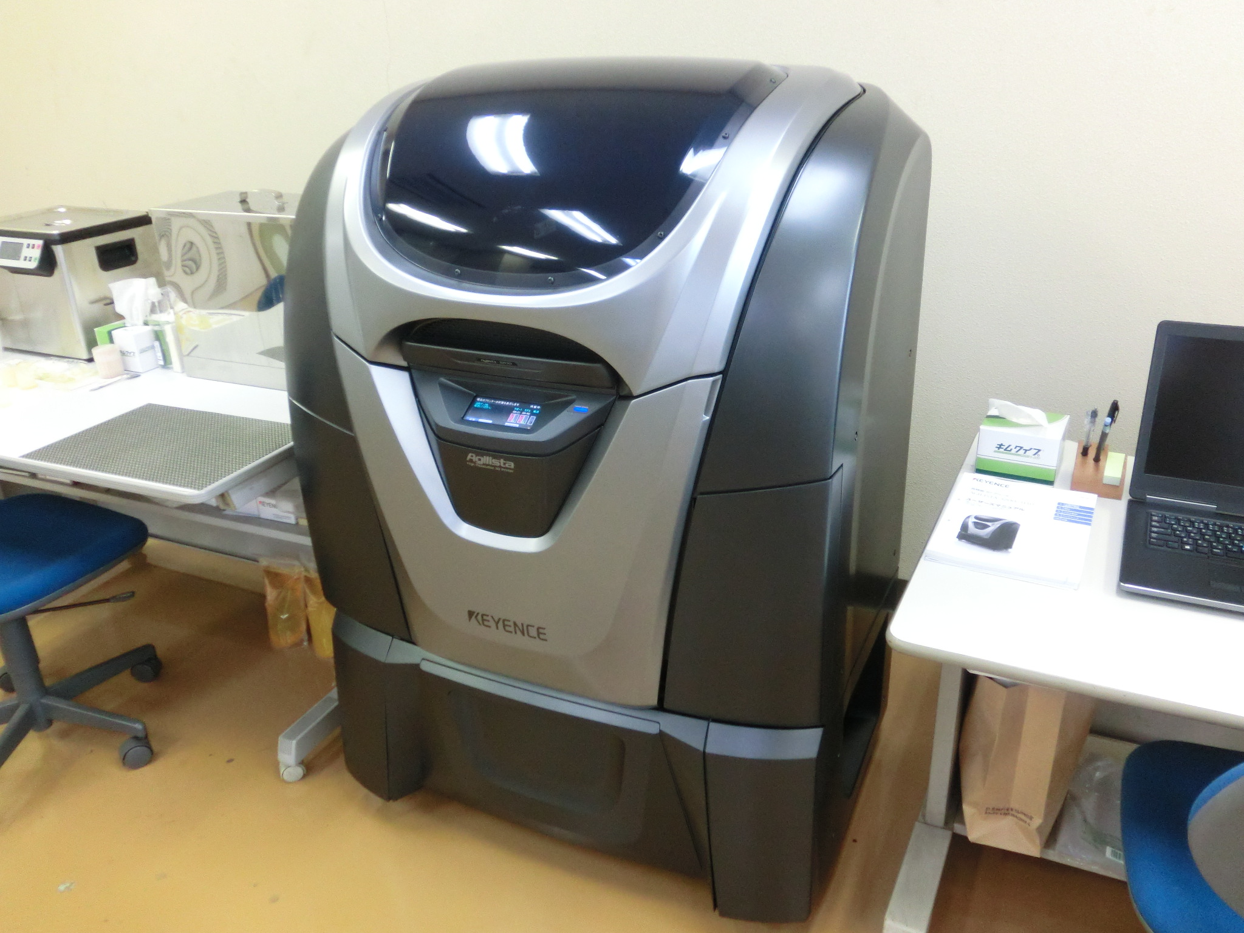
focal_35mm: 28
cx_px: 622
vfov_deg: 49.7
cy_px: 466
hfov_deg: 63.4
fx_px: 1006
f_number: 3
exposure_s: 1/60
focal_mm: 5
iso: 640
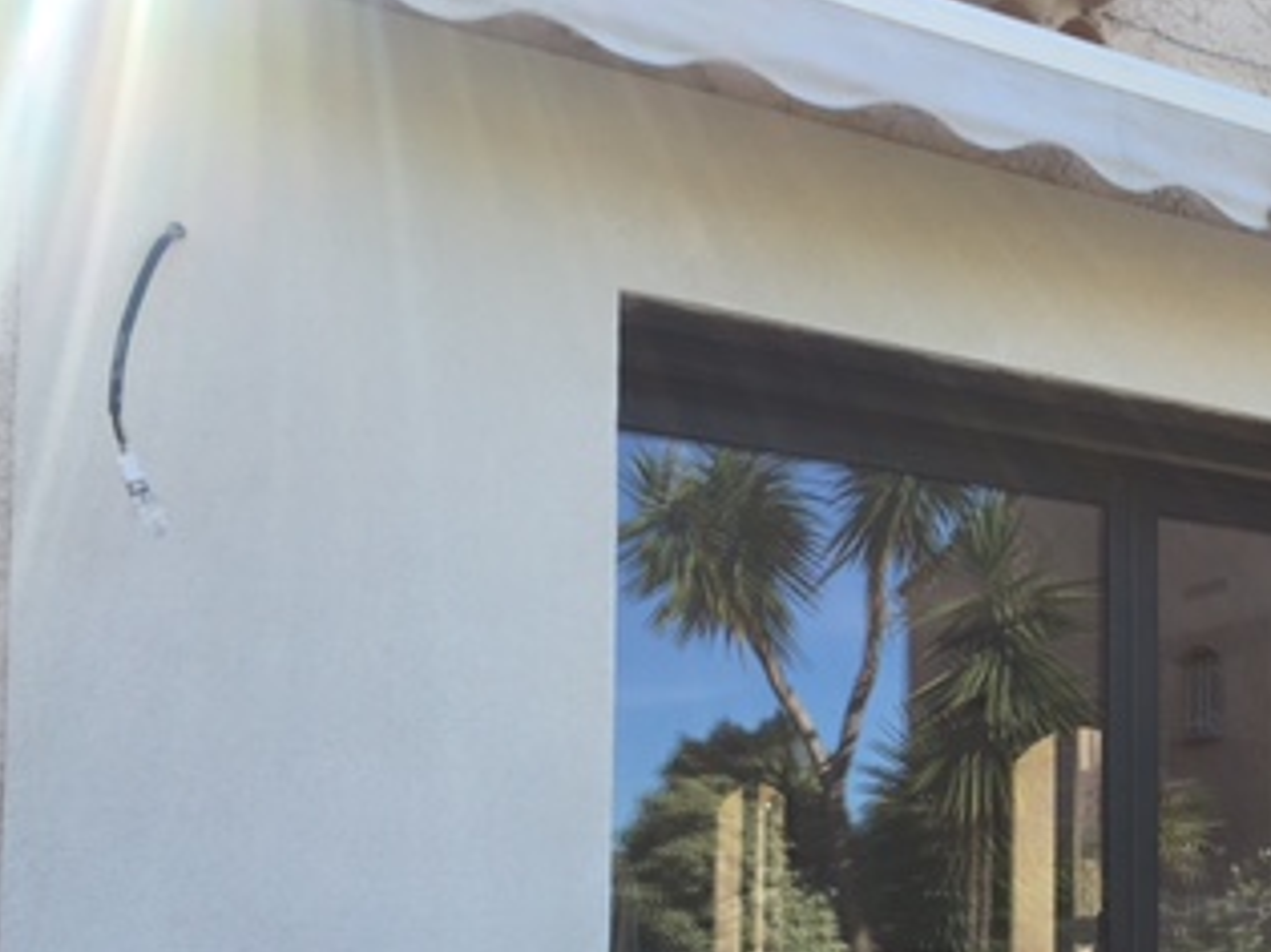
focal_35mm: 59
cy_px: 867
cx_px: 1093
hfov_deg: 31.5
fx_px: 2165
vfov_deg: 24.1
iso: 25
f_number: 2.2
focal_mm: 4.15
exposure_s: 1/363
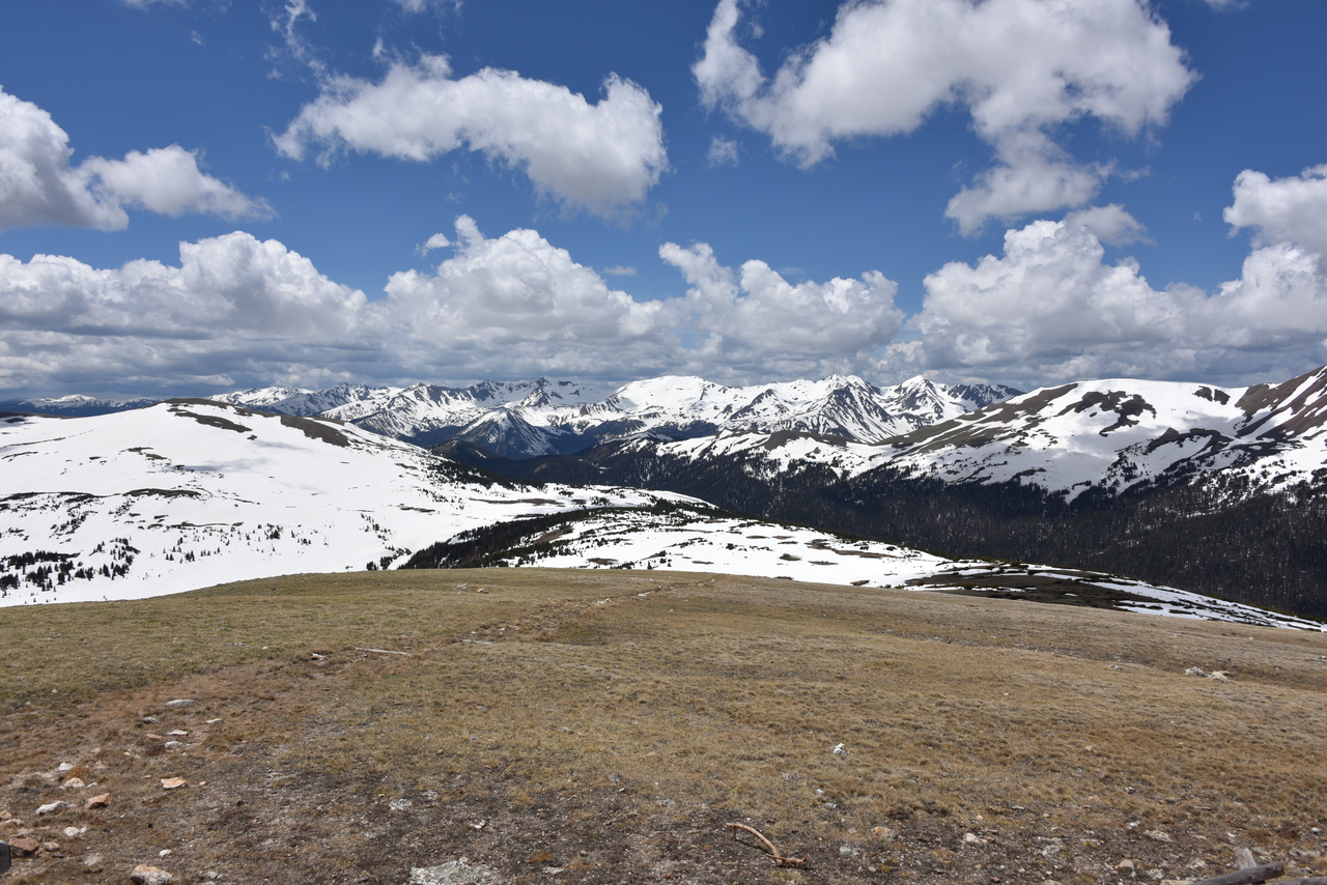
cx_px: 664
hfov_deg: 65.5
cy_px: 442
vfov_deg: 46.4
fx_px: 1032
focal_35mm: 28
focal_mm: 28
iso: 100
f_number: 10
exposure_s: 1/400
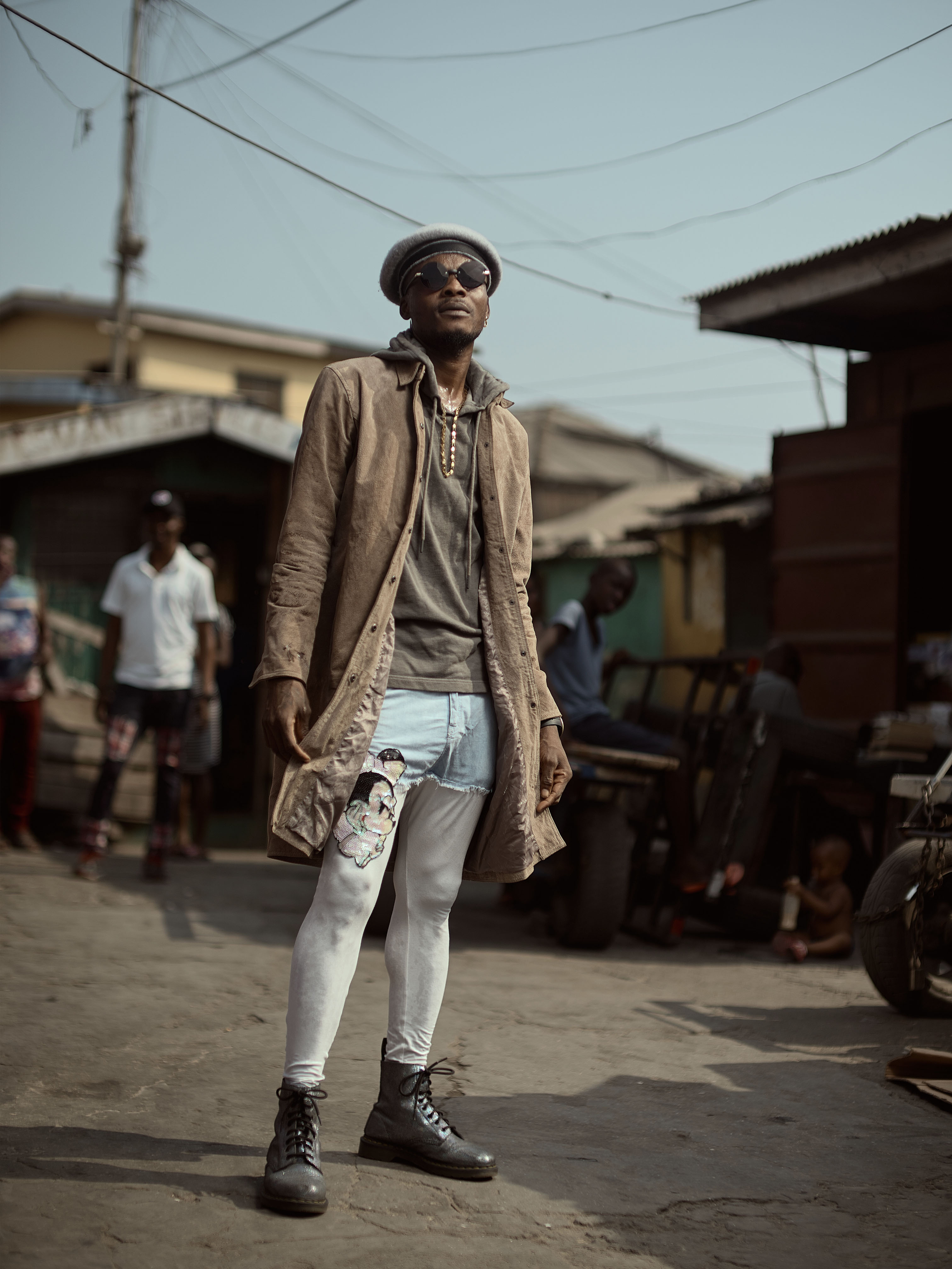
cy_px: 634
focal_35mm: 57
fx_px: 2090
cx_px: 476
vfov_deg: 33.8
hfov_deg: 25.7
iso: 20
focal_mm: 6.6
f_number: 2.8
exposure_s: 1/246
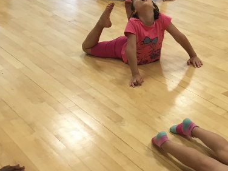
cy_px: 11
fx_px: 520
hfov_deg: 23.5
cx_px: 237
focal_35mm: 79
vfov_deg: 18.3
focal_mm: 4.15
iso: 80
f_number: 2.2
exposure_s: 1/33
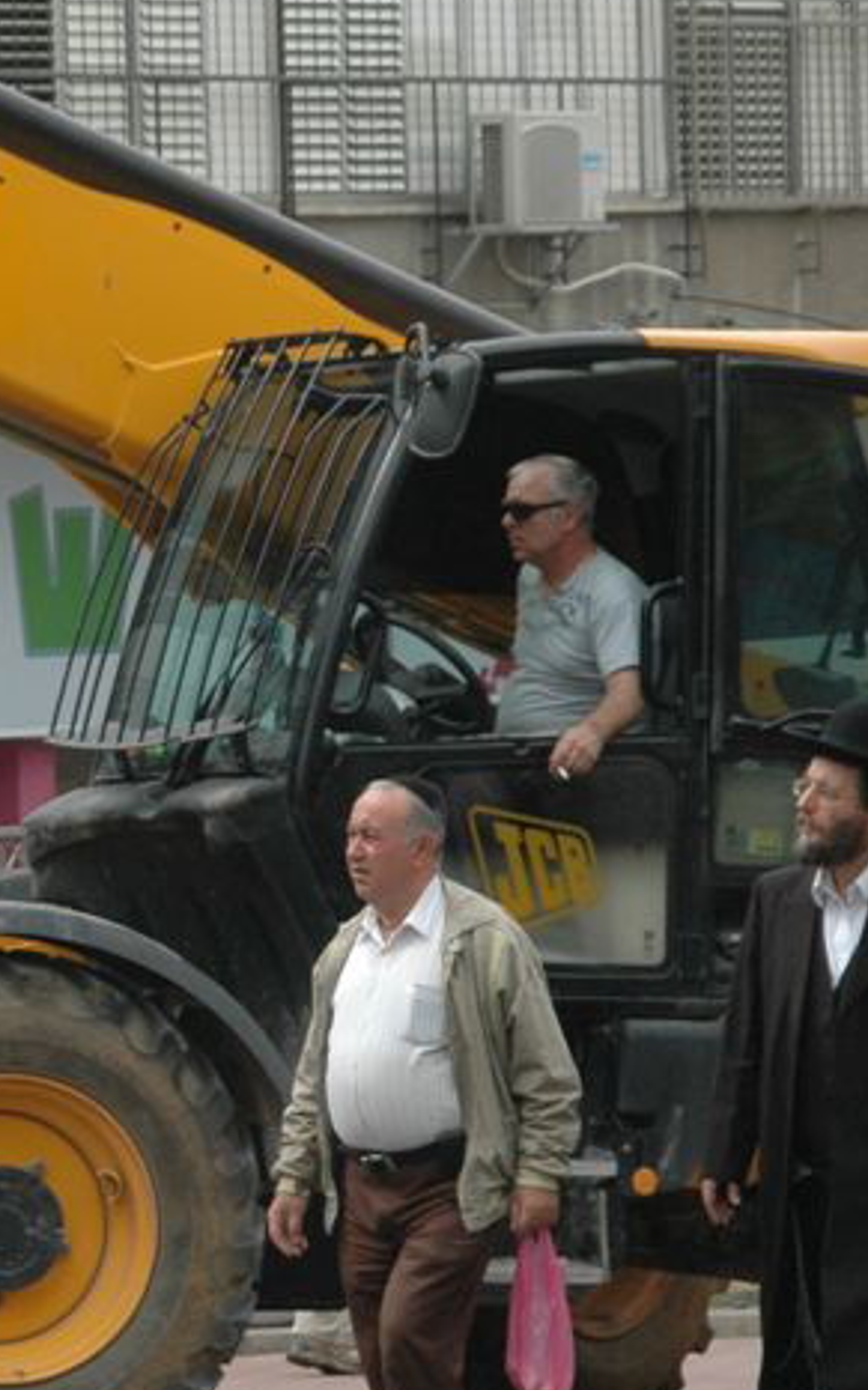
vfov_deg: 8.0
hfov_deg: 5.0
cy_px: 685
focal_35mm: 262
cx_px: 24
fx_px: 9923
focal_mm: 78
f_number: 9
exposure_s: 1/320
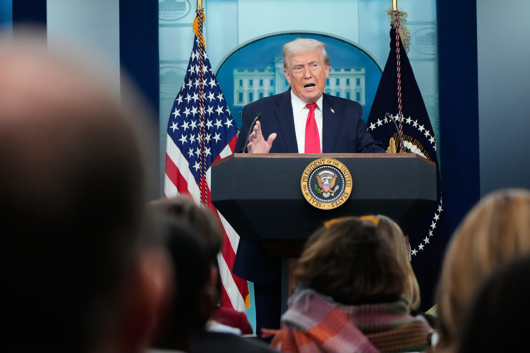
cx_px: 265
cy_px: 176
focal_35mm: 126
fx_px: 1855
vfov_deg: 10.9
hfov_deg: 16.3
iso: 6400
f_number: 5.6
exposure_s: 1/500
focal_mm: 126
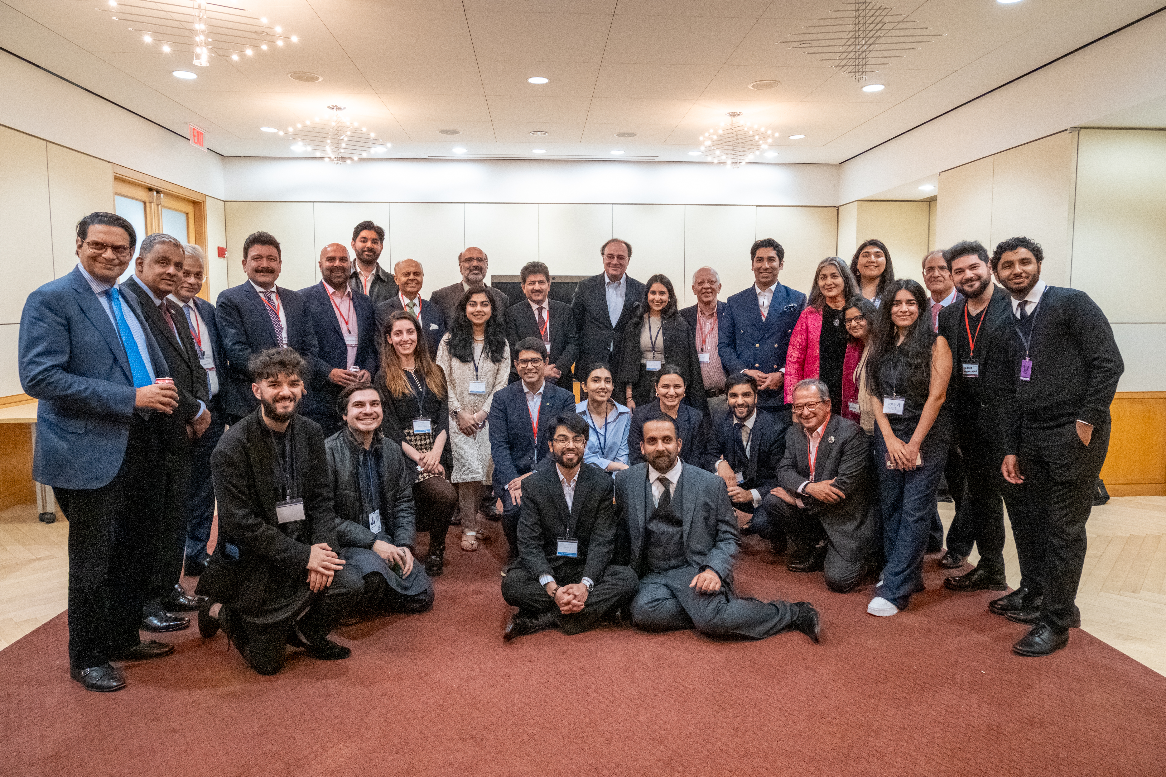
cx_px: 583
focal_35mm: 23
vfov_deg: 55.1
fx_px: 745
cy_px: 388
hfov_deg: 76.1
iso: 10000
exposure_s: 1/60
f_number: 5.6
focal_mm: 15
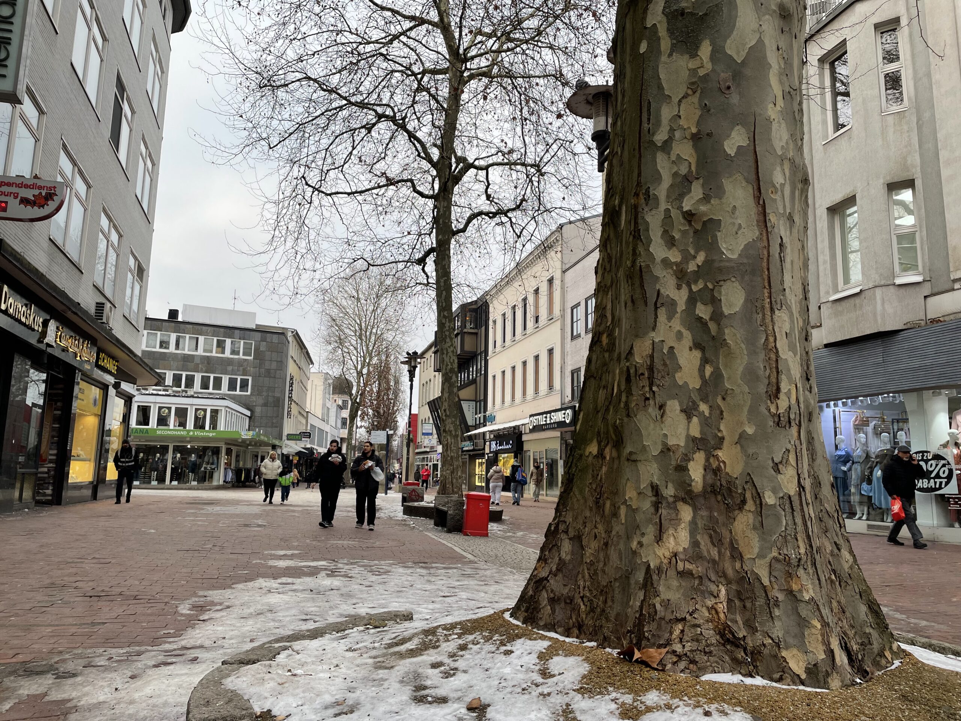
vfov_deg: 53.1
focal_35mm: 26
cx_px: 480
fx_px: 722
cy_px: 360
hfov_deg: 67.3
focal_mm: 4.2
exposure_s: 1/383
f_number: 1.6
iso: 32
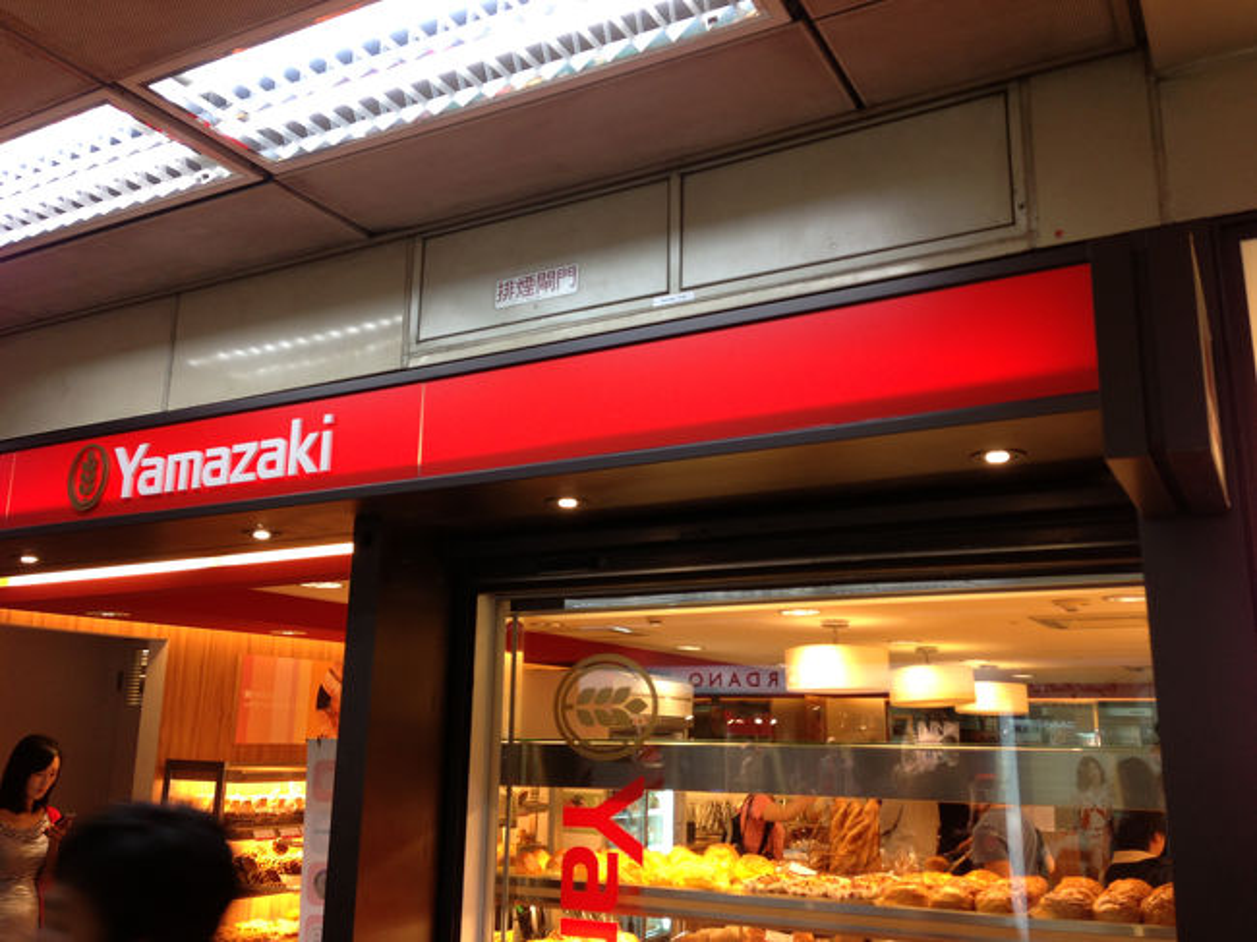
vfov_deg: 42.9
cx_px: 628
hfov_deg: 55.4
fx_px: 1198
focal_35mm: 33
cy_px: 471
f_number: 2.4
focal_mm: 4.13
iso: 50
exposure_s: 1/24
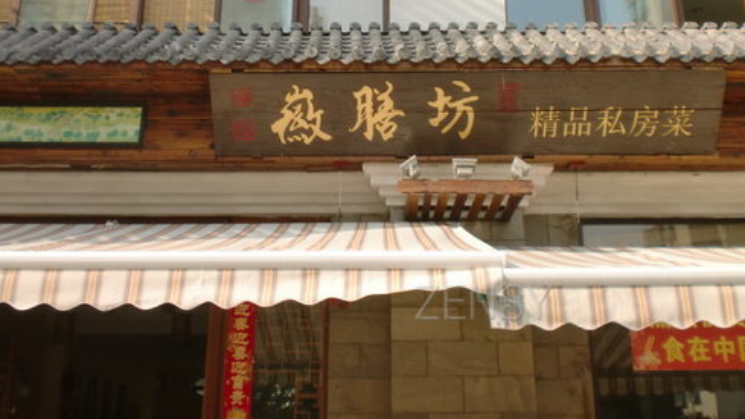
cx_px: 372
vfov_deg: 30.2
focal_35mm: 39
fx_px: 770
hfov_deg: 51.6
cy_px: 139
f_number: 3.1
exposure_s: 1/320
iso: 64
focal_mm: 6.3
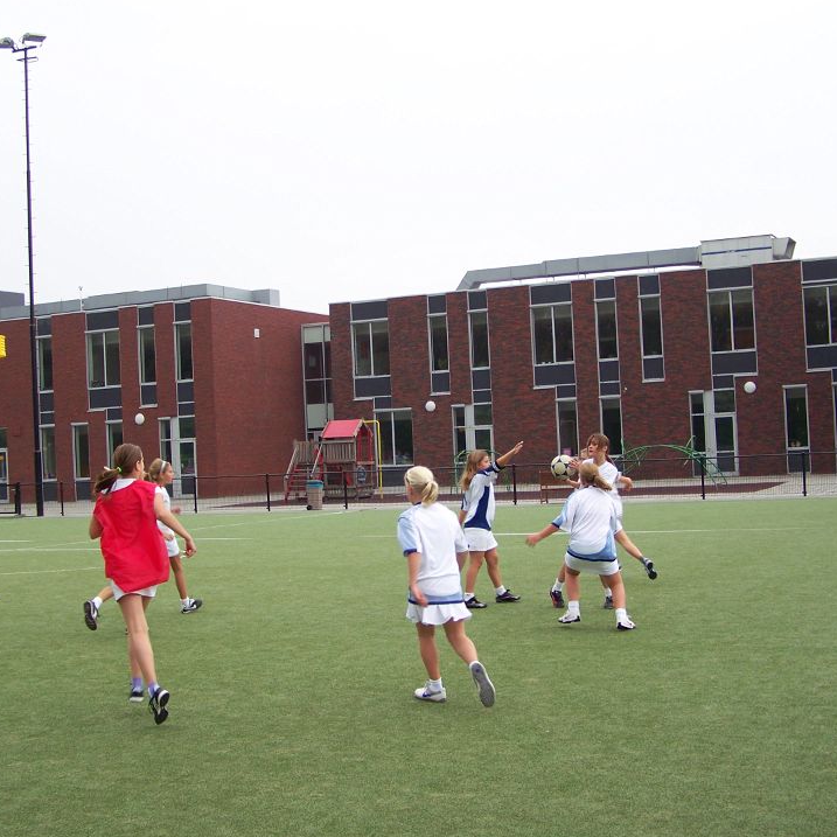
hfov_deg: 35.4
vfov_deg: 35.3
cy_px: 398
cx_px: 421
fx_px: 1313
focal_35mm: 48
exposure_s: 1/125
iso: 64
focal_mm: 6.3
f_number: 2.8
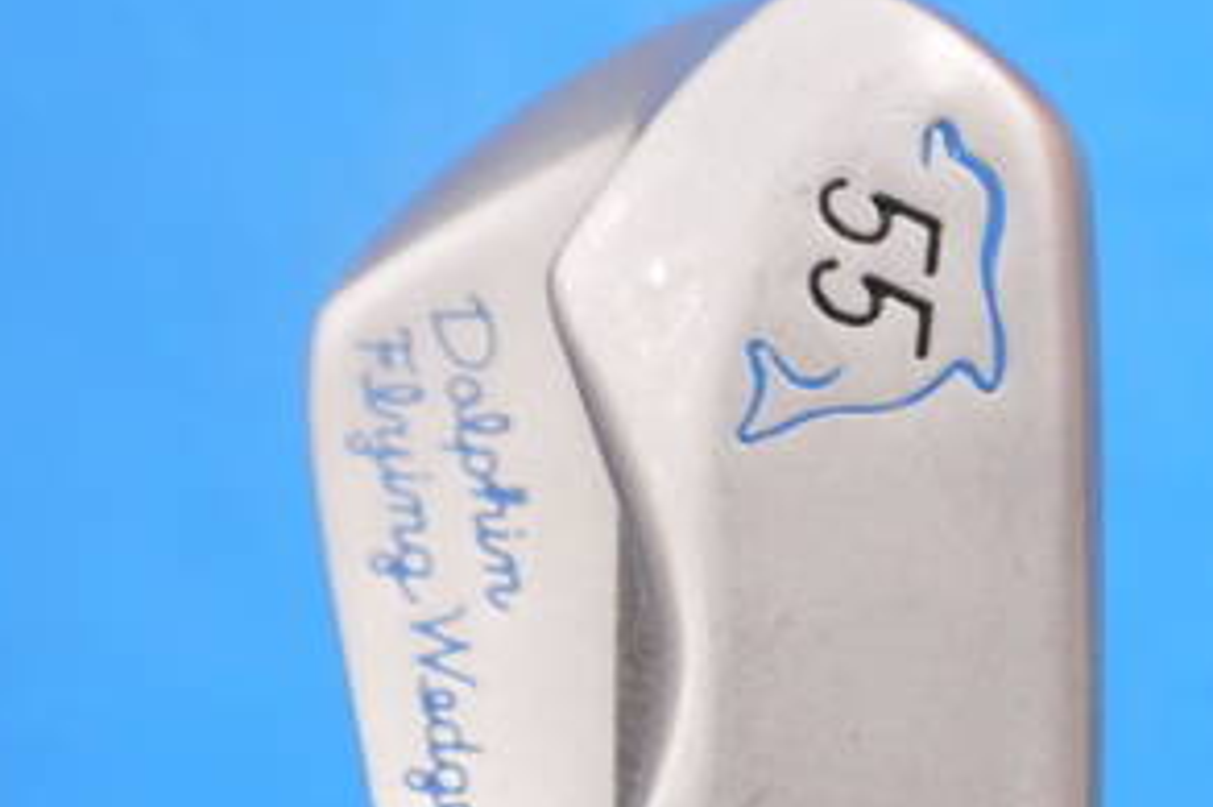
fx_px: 6432
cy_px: 786
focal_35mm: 191
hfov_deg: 10.8
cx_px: 807
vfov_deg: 7.2
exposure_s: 1/80
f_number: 5.6
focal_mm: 42
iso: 640
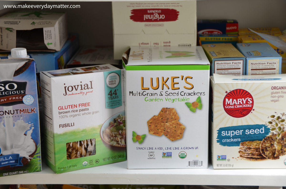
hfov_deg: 28.1
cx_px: 143
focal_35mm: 72
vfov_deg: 18.8
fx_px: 571
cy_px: 94
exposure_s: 1/80
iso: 100
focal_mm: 48
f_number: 5.6
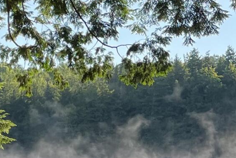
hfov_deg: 14.2
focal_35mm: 144
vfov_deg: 9.5
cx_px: 182
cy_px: 92
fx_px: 944
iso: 32
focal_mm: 4.2
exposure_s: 1/1135
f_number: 1.6
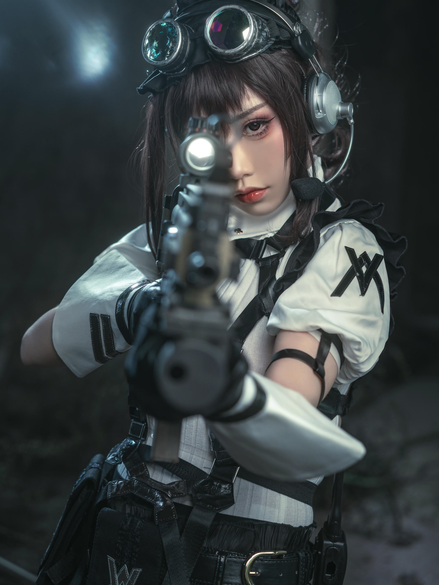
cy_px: 254
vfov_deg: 32.1
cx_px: 219
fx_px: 1015
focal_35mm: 60
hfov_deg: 24.4
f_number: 3.2
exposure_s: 1/40
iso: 200
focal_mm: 55
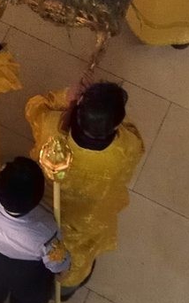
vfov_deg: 10.0
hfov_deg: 7.4
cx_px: -132
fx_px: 1416
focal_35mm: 172
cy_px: -514
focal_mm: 24
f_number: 4
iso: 1600
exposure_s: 1/8
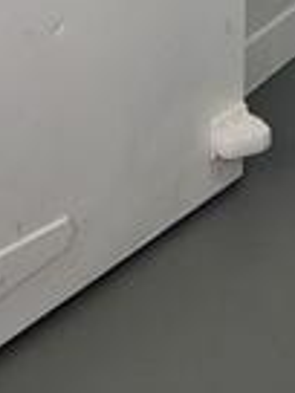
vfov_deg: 23.2
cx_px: 40
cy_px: -243
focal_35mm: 61
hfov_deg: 23.5
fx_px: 693
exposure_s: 1/60
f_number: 2.2
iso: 160
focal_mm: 2.2
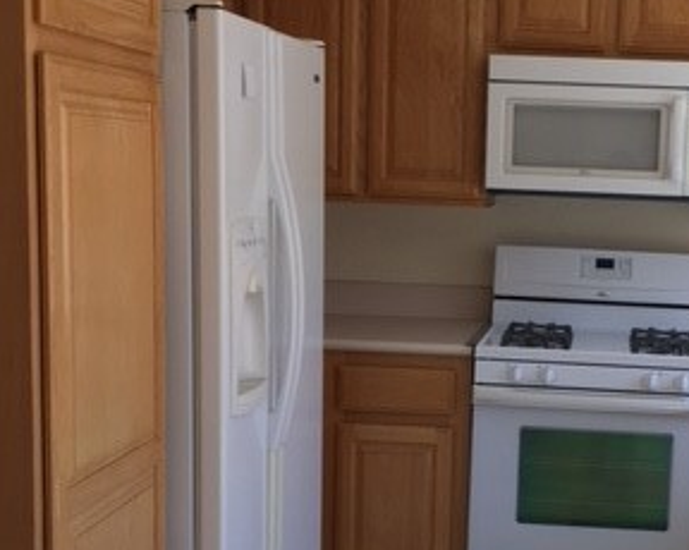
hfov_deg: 29.2
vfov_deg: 24.1
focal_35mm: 63
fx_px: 1284
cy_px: 342
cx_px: 572
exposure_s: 1/120
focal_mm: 4.15
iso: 25
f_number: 2.2
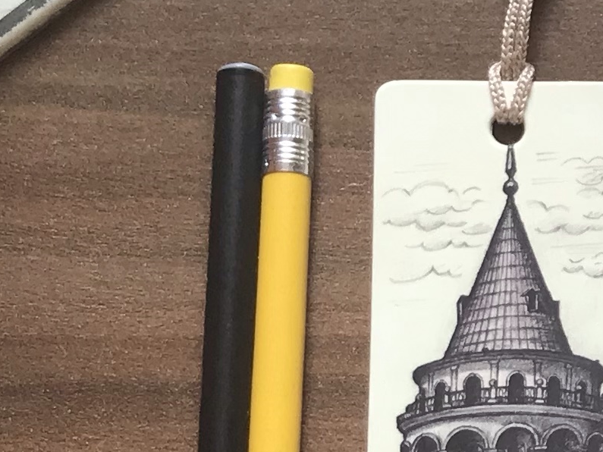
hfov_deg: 13.1
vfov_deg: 10.4
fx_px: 2473
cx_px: 914
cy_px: 377
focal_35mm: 142
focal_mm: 3.99
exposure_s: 1/113
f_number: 1.8
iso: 20
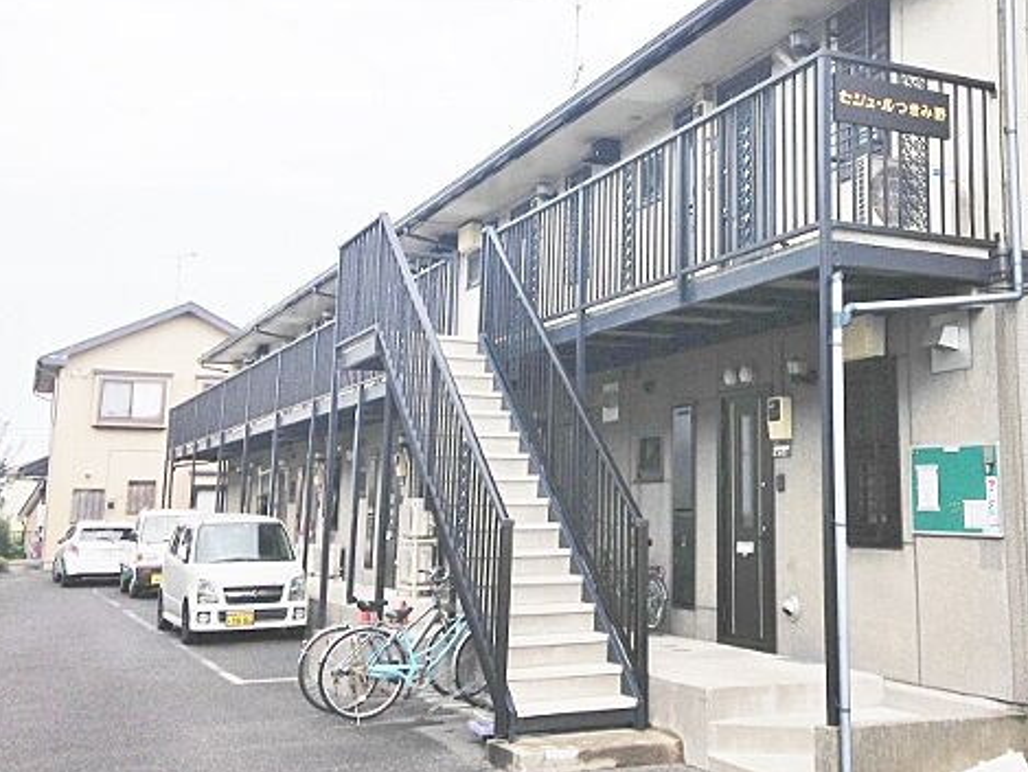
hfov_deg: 41.5
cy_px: 300
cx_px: 684
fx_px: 1337
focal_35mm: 45
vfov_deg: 32.1
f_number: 2.4
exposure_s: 1/919
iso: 50
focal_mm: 4.12
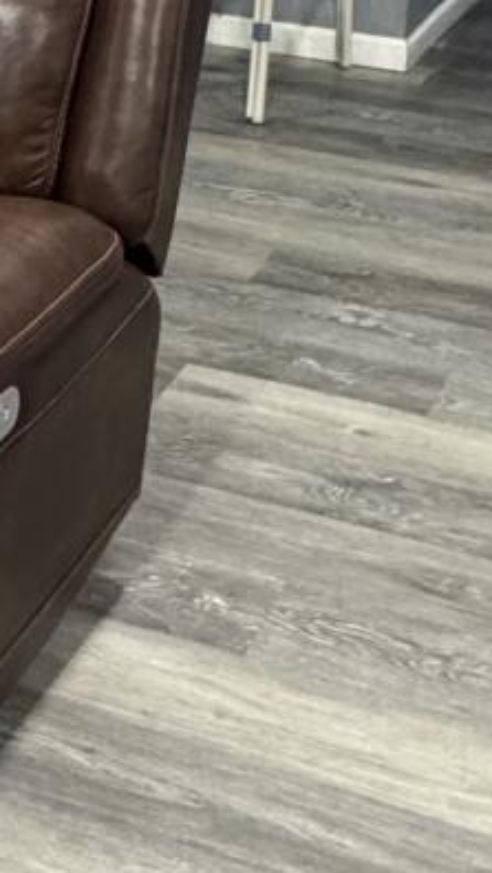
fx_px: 1784
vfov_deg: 26.4
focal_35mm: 77
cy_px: 46
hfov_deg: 15.5
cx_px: 49
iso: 500
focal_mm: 2.22
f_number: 2.2
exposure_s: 1/60
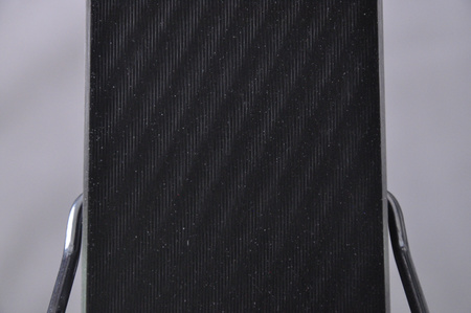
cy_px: 156
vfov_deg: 8.7
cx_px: 236
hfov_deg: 13.1
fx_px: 2058
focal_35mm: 158
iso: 3200
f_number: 9.5
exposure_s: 1/125
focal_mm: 105
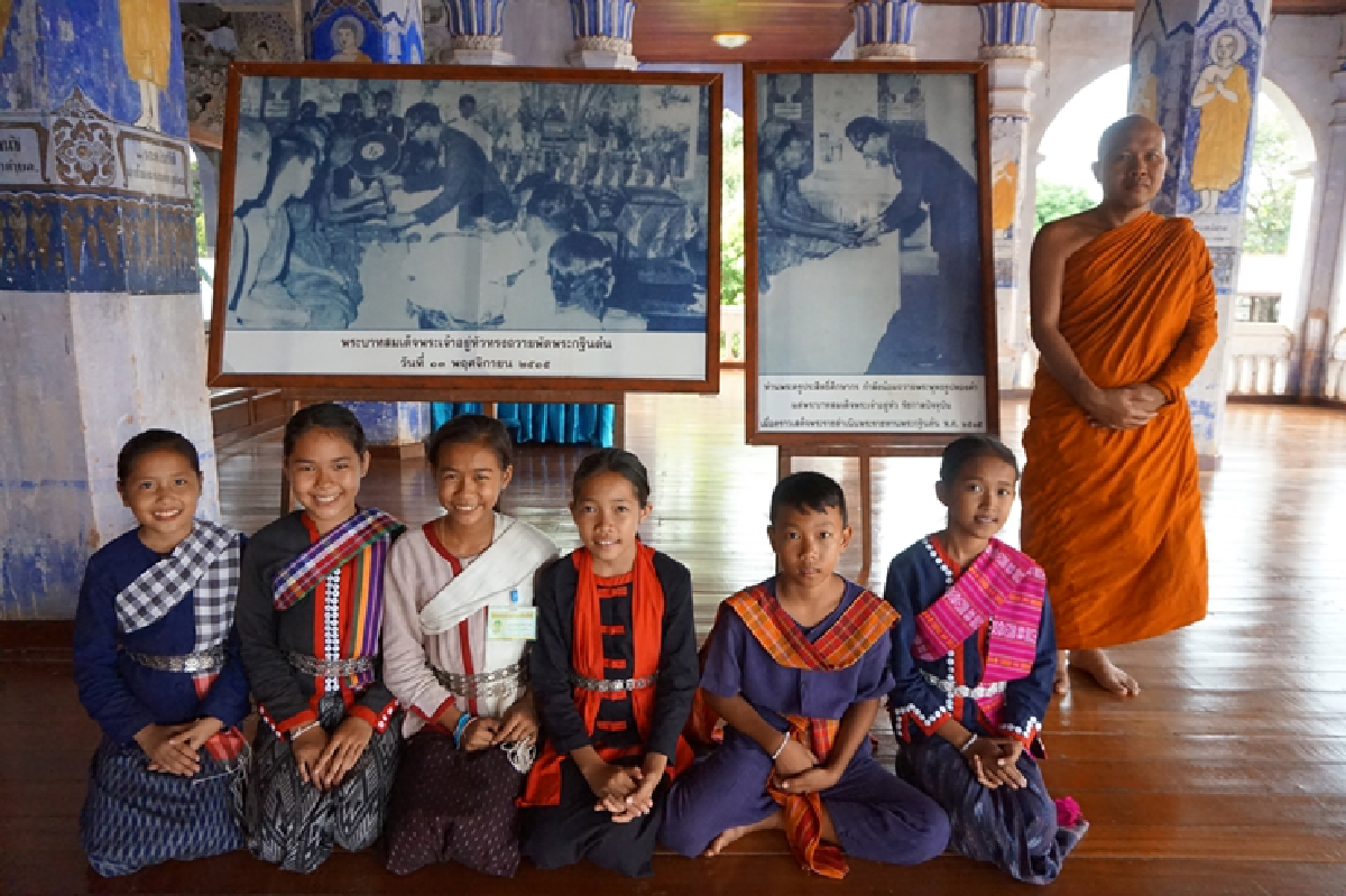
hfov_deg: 73.8
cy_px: 448
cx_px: 673
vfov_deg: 53.1
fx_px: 897
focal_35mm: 24
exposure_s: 1/160
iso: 3200
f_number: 3.5
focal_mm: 16
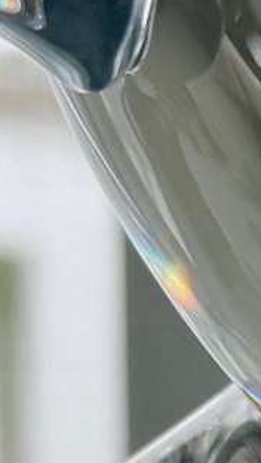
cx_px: 526
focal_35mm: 167
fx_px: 2055
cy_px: 466
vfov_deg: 12.7
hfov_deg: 7.0
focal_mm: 6.76
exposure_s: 1/226
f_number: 1.78
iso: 80
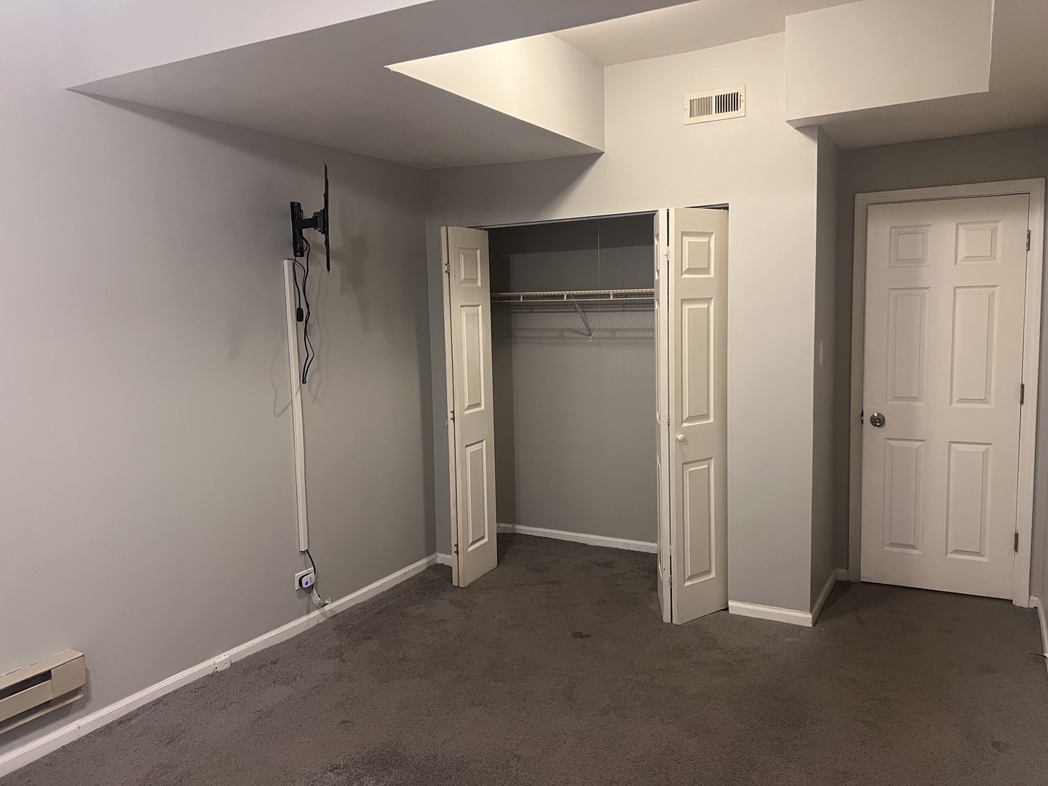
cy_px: 393
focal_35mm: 26
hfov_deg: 67.3
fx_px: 787
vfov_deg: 53.1
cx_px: 524
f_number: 1.5
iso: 200
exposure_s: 1/60
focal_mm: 5.7
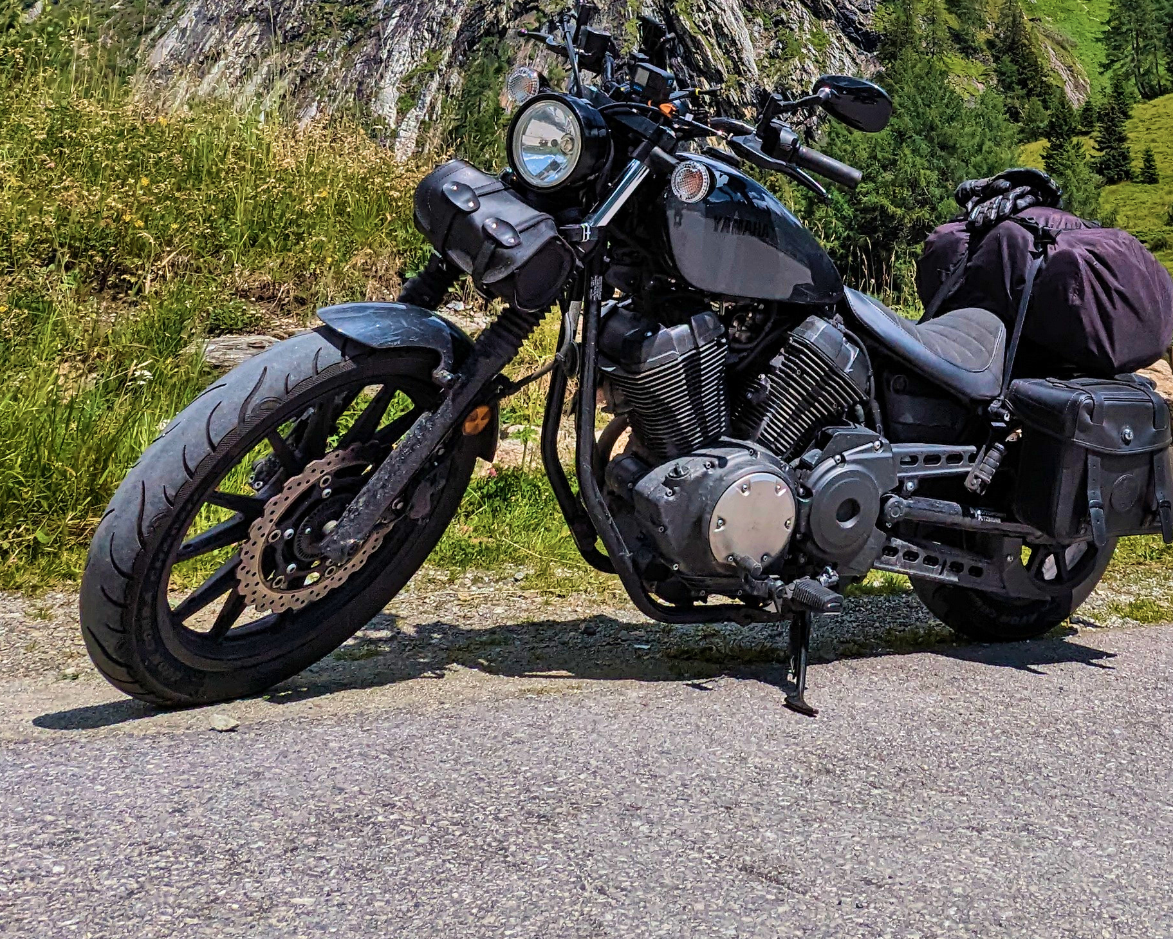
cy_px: 53
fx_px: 1215
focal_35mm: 35
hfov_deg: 49.4
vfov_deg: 38.6
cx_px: 882
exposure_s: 1/3205
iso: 51
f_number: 2.2
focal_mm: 2.35
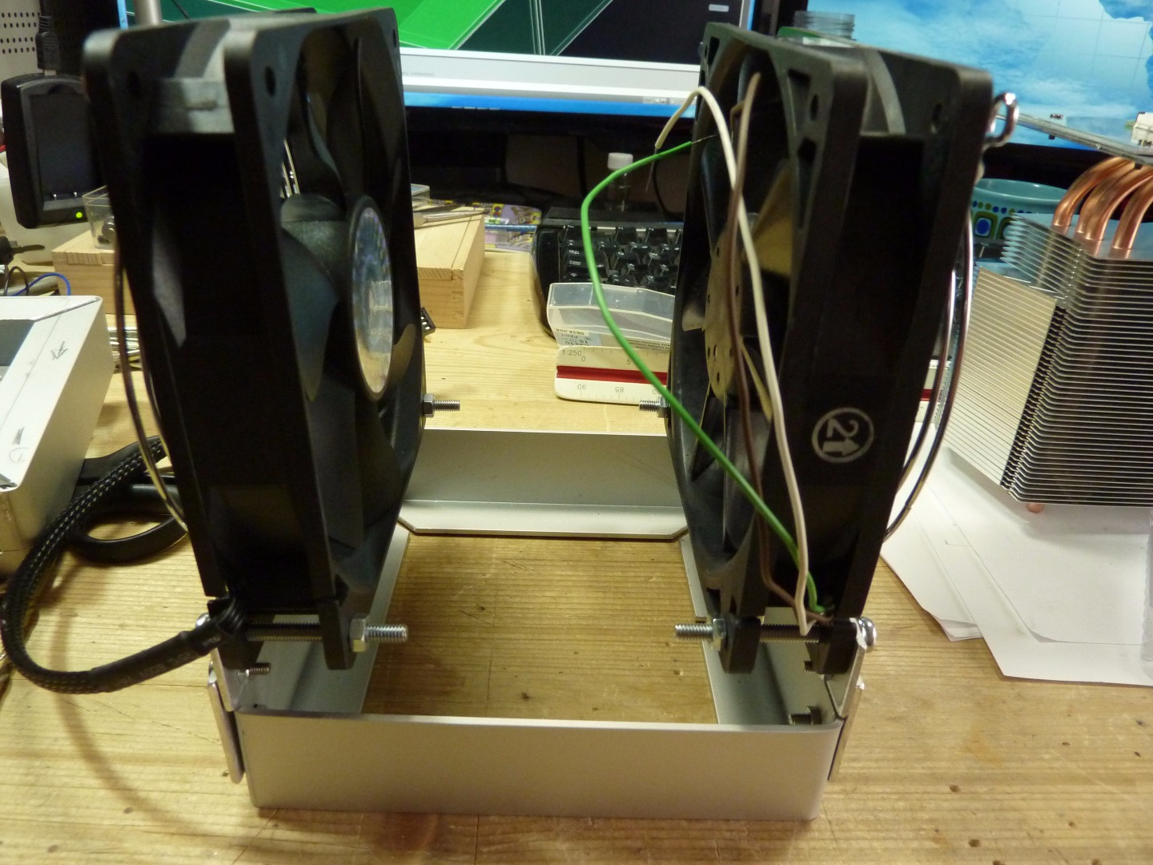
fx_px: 833
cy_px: 432
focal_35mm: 25
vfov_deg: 54.9
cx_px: 576
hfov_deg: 69.4
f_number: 3.3
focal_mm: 4.1
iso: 400
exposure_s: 1/25
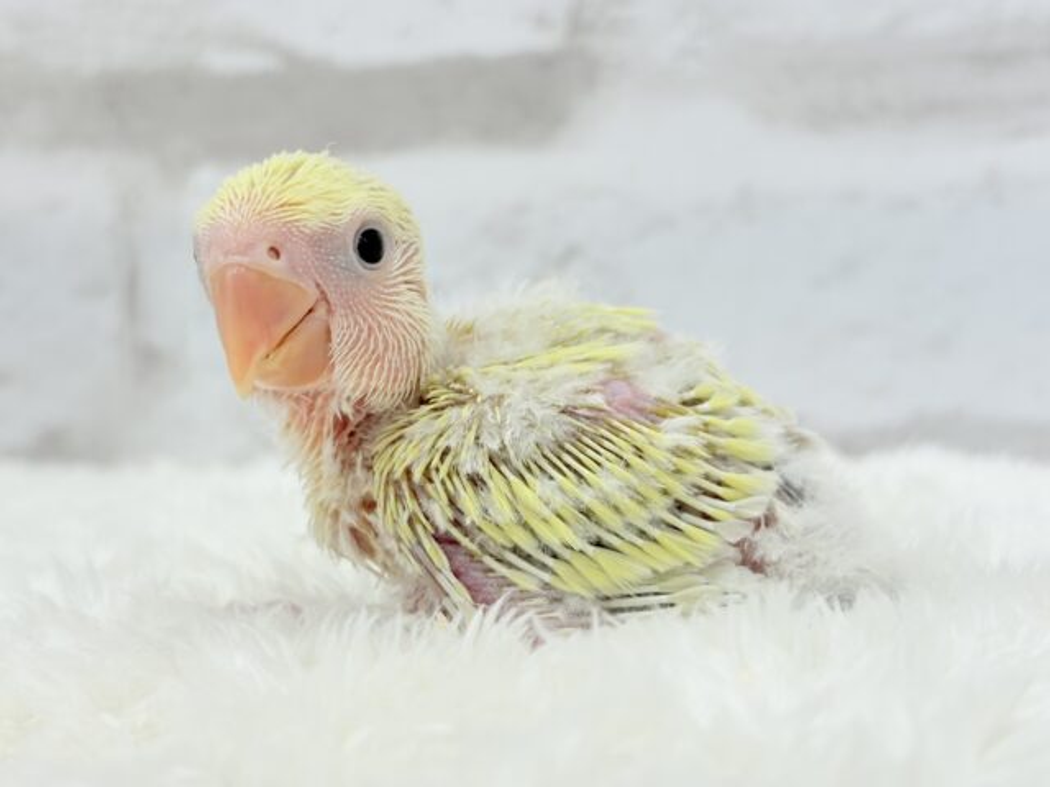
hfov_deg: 36.8
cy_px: 394
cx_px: 525
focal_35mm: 52
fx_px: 1577
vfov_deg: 28.0
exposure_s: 1/50
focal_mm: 5.96
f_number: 1.6
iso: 32
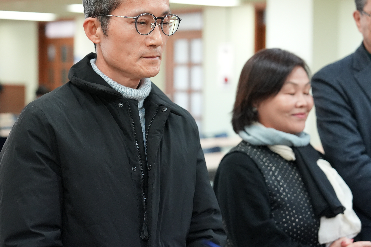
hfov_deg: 25.3
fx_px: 824
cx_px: 149
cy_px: 97
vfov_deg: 17.0
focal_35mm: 80
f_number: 2.8
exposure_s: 1/250
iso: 3200
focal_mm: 57
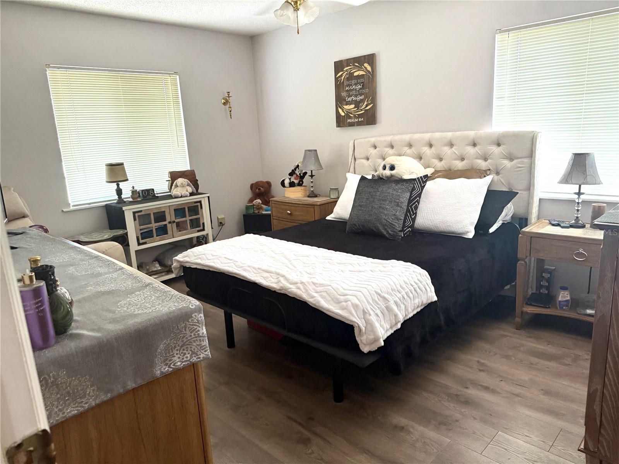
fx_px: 429
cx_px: 310
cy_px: 232
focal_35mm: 24
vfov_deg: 56.8
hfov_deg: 71.6
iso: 400
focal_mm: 6.76
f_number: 1.78
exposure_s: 1/60
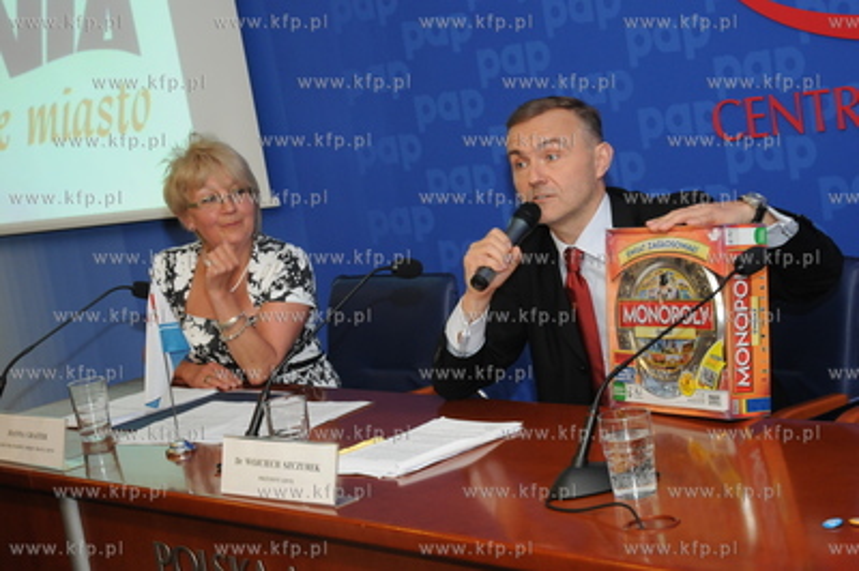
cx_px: 430
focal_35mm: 75
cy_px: 286
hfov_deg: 27.0
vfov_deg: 18.2
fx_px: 1788
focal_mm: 50
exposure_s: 1/50
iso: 800
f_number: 5
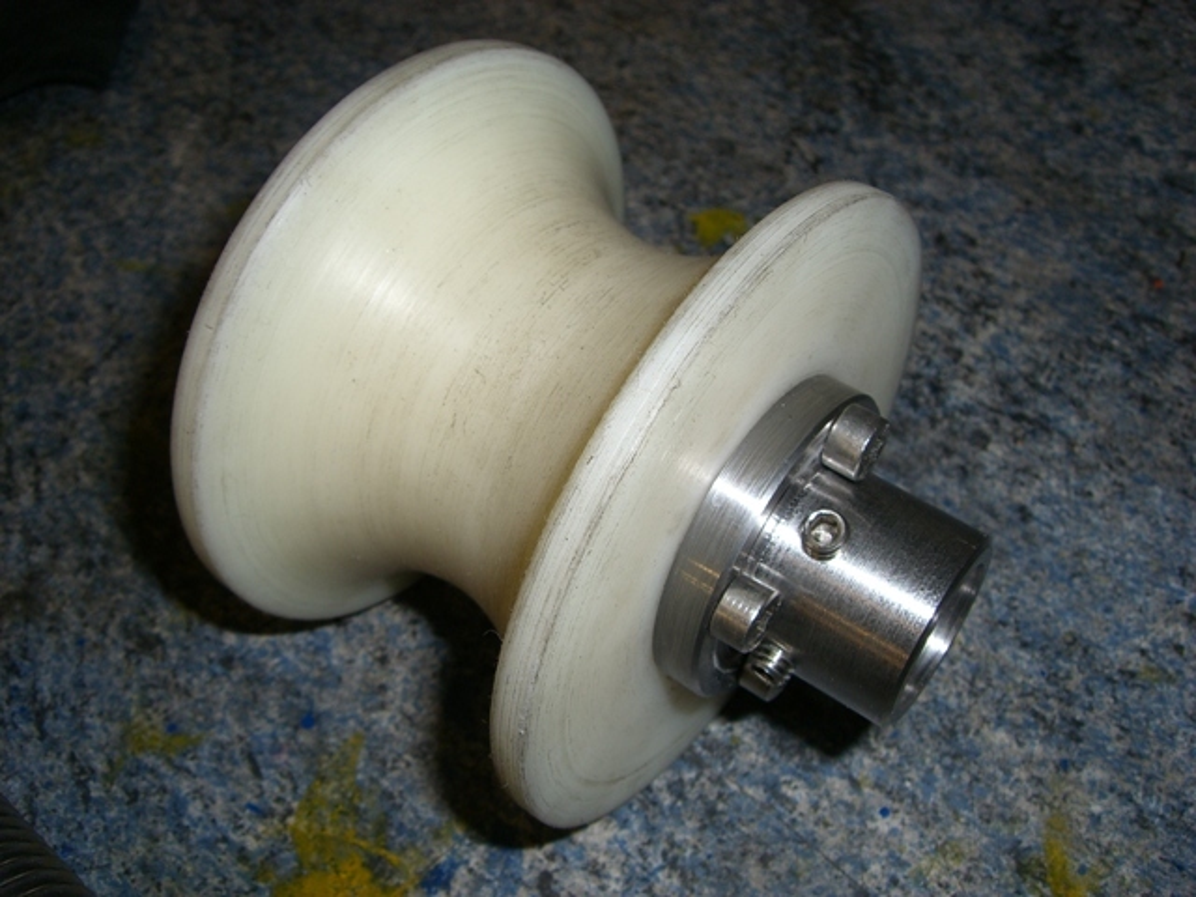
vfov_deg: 37.7
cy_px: 448
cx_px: 598
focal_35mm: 38
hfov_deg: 49.0
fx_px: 1313
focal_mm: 6.2
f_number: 4.3
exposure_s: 1/60
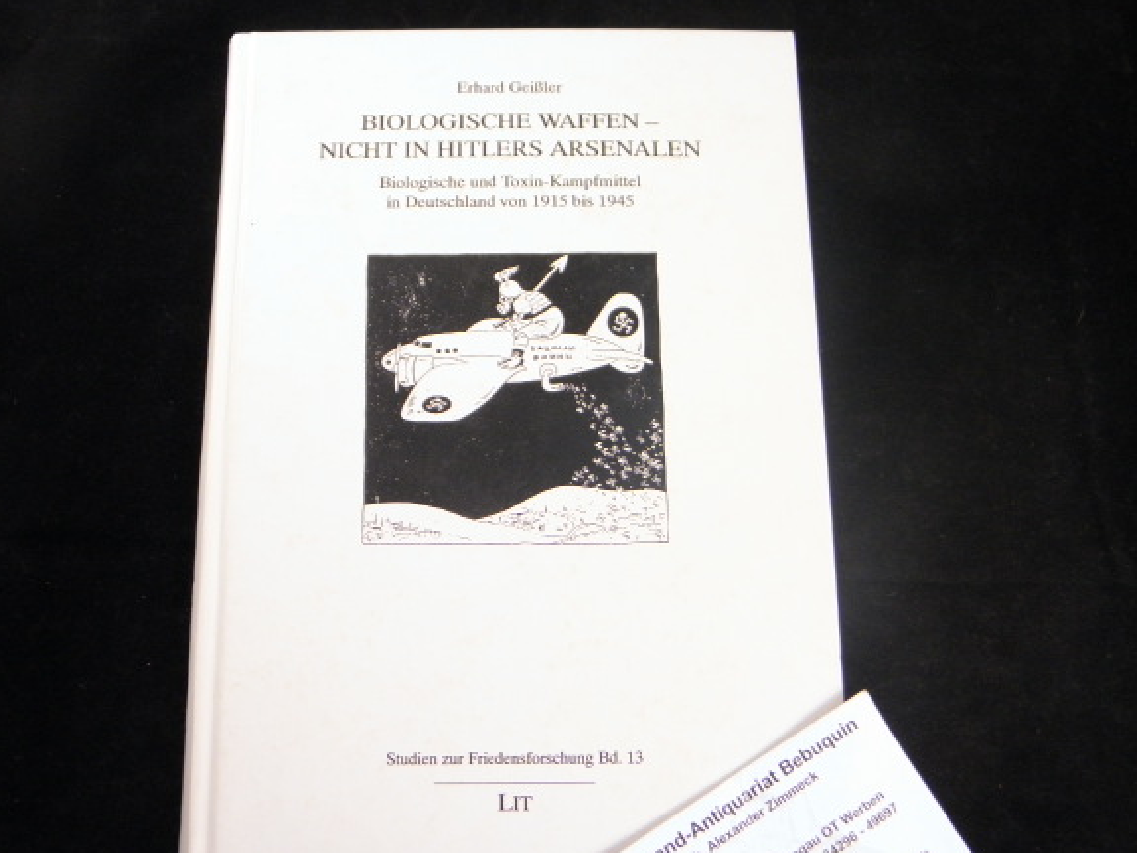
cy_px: 452
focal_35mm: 40
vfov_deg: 35.9
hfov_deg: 46.7
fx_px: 1314
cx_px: 513
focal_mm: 6.4
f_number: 3.7
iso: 200
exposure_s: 1/40
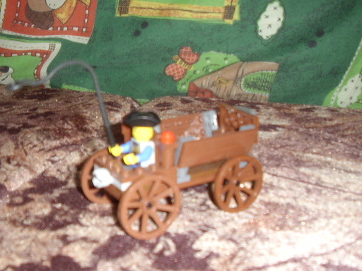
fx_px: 314
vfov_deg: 46.8
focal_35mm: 30
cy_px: 136
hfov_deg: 60.0
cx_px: 181
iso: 183
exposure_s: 1/30
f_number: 2.9
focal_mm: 5.8
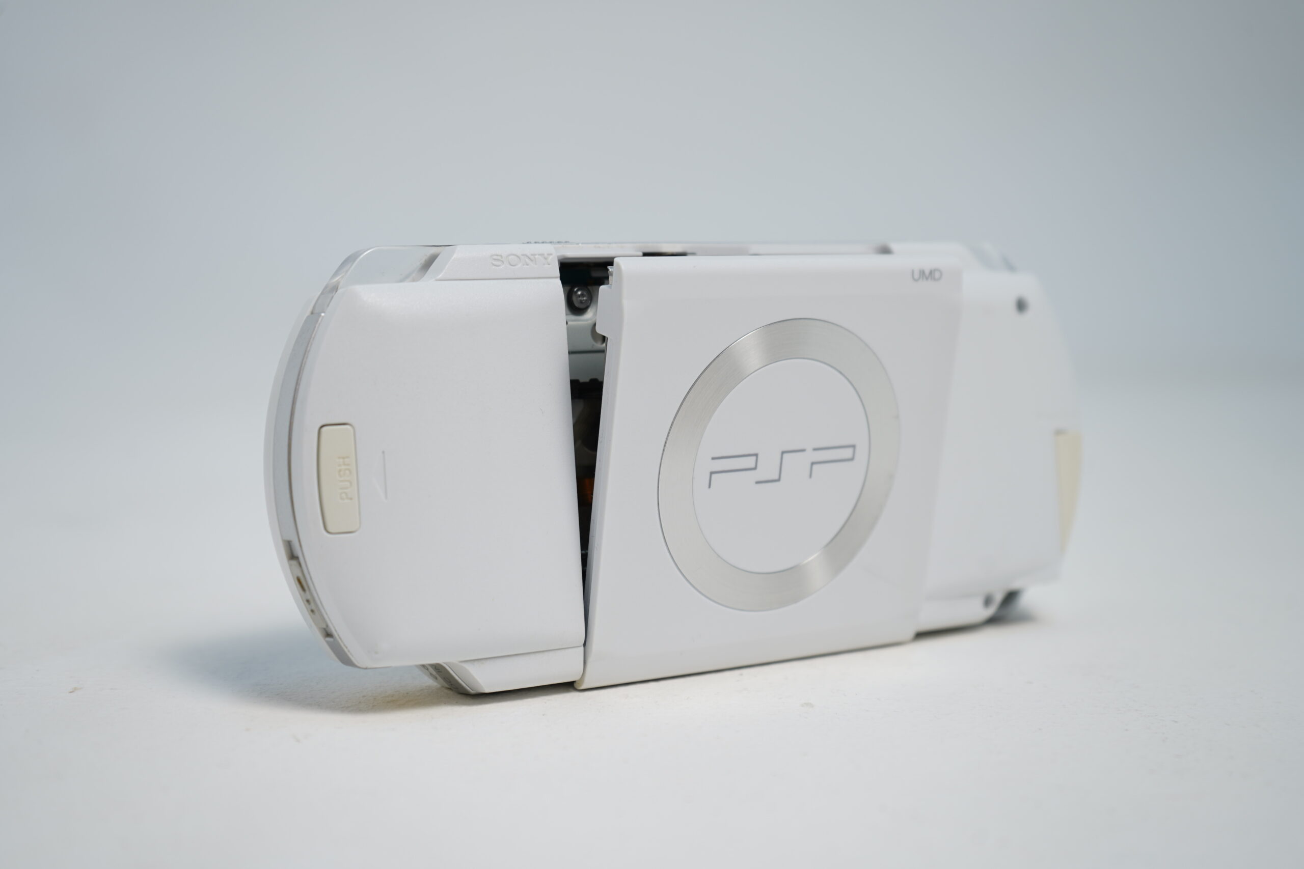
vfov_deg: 26.0
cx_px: 652
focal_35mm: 52
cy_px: 434
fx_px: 1884
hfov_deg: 38.2
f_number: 5.6
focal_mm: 52
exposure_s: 1/8
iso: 64
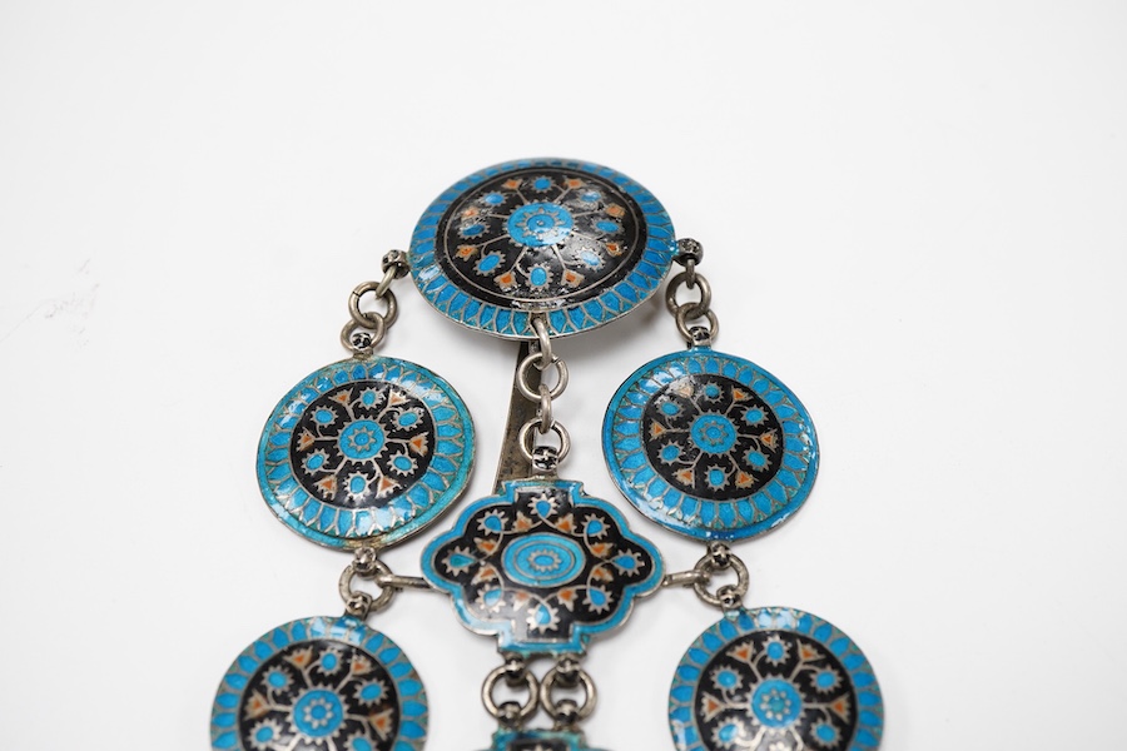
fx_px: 1409
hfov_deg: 43.6
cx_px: 564
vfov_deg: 29.9
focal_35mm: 45
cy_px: 376
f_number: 9
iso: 1250
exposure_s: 1/125
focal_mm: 30
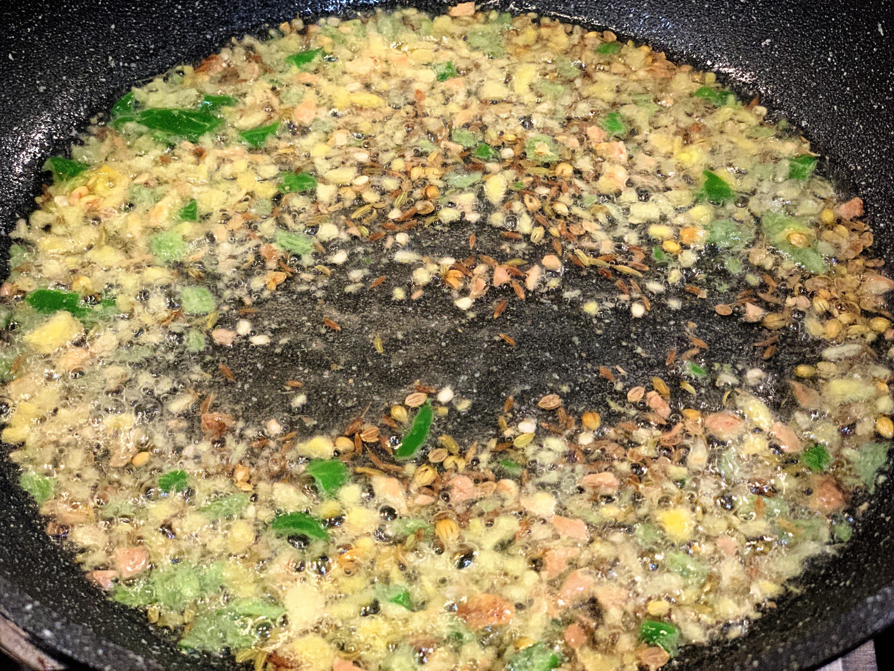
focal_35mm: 52
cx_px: 447
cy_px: 336
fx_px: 1343
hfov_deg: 36.8
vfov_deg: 28.0
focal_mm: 6
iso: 320
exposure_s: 1/50
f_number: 2.4
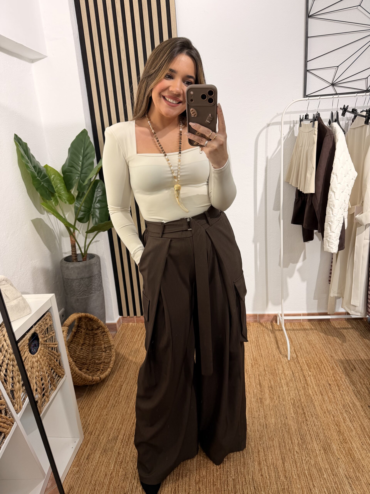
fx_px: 342
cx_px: 185
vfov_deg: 71.6
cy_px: 247
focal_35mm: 24
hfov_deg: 56.8
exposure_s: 1/100
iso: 80
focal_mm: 6.76
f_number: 1.78
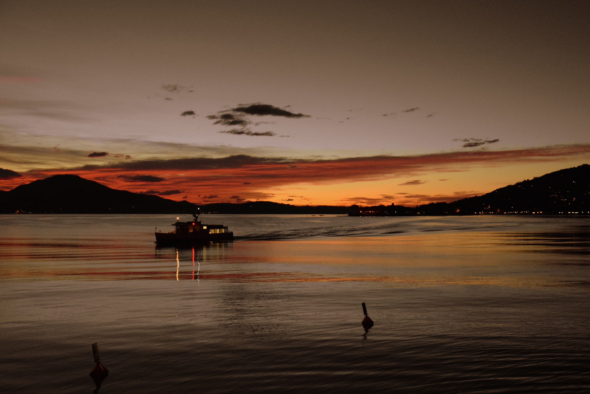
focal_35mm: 39
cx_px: 295
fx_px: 639
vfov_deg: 34.2
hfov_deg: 49.5
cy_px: 197
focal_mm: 26
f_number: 3.8
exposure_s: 1/60
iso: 3600
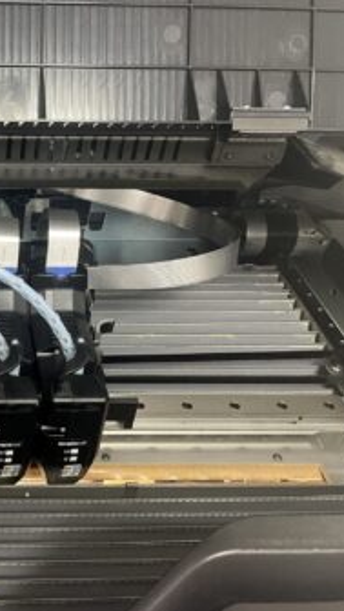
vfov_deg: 52.8
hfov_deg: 27.9
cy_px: 306
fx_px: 616
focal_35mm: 38
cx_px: -51
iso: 400
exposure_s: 1/33
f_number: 1.6
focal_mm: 4.2
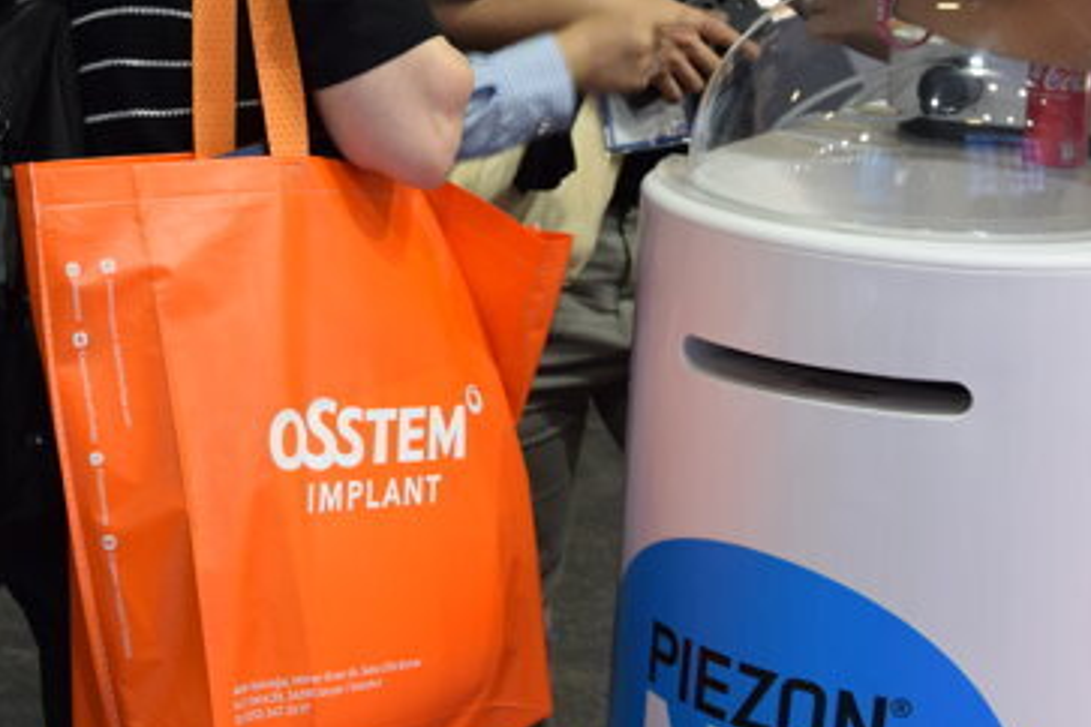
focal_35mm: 93
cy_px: 47
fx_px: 2818
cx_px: 424
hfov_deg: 21.9
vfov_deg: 14.5
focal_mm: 26
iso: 400
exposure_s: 1/80
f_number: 4.5
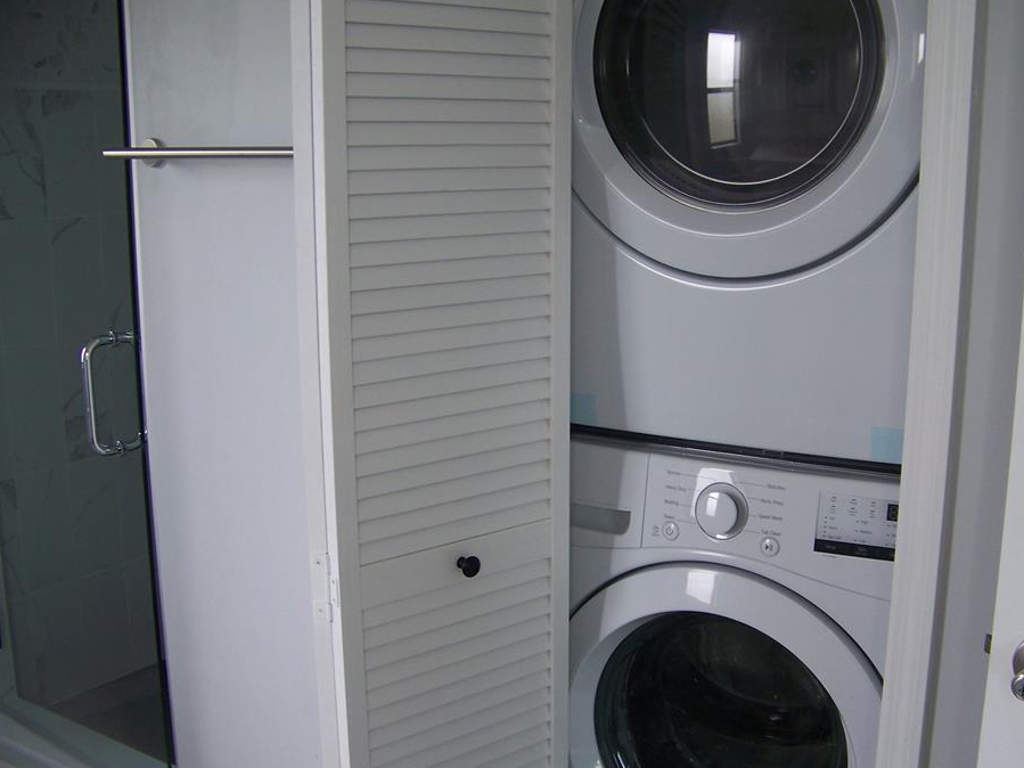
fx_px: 1213
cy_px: 416
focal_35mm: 41
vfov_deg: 35.1
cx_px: 563
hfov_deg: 45.7
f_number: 2.8
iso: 64
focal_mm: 5.85
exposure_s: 1/40
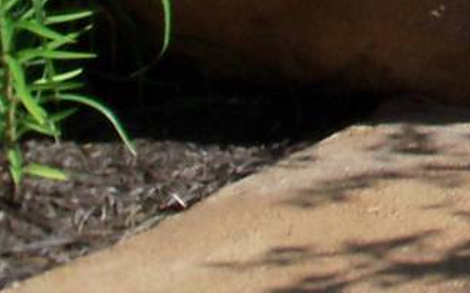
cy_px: -536
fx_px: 2395
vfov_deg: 6.5
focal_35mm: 187
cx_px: 1156
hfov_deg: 9.8
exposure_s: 1/320
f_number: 5.5
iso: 80
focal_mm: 6.3
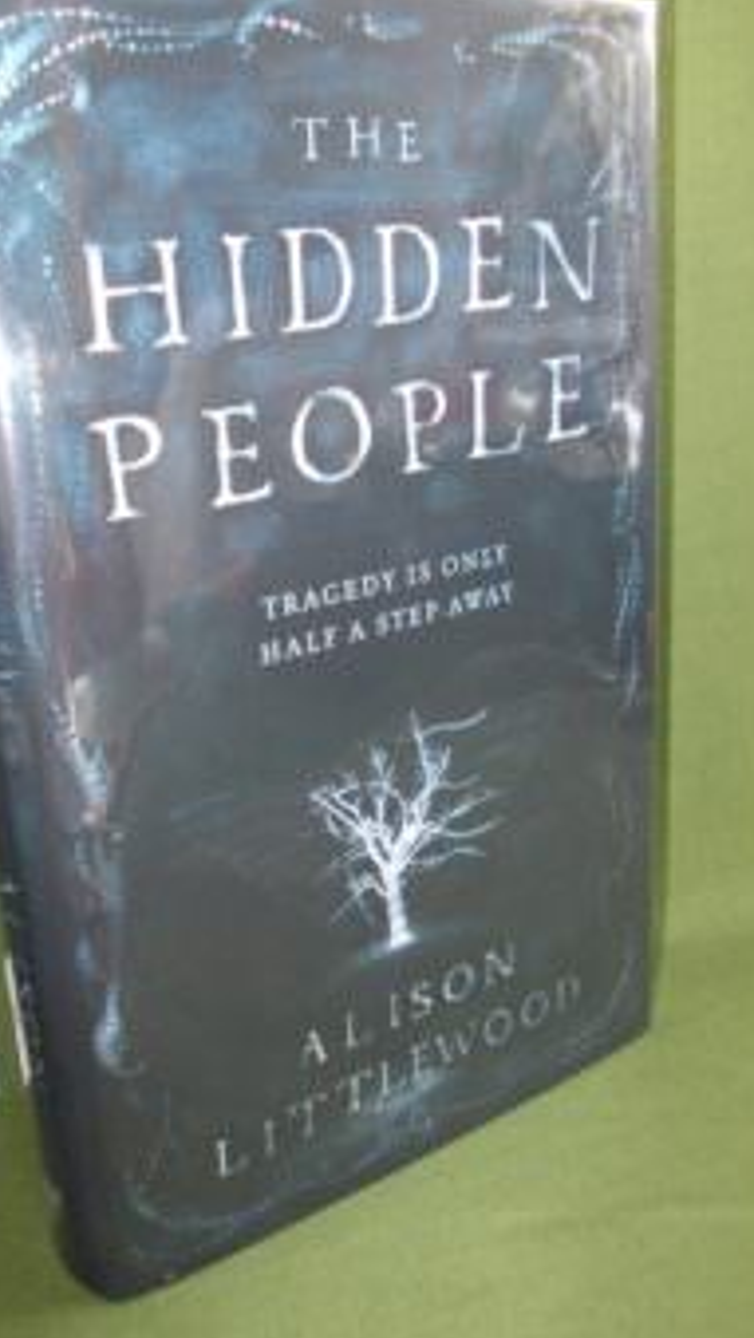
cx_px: 270
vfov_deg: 59.4
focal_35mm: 33
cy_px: 641
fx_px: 1171
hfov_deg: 35.4
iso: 200
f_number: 2.7
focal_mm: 4
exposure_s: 1/25
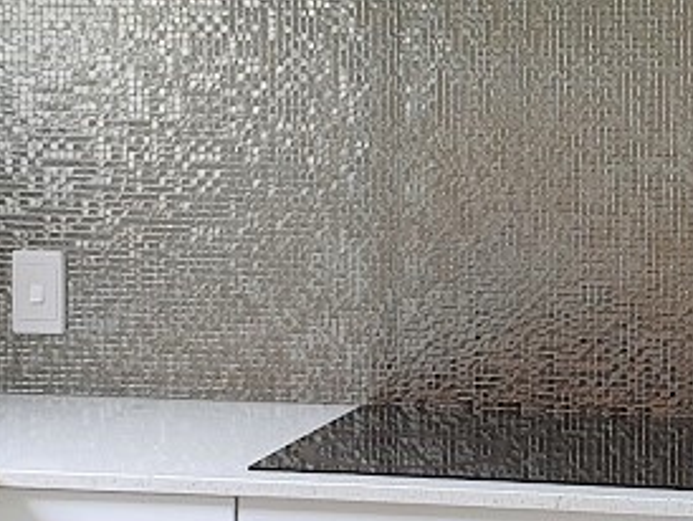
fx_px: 3066
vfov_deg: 9.7
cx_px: 454
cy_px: 192
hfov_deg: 12.9
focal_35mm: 153
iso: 80
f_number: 2.4
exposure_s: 1/100
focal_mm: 4.3
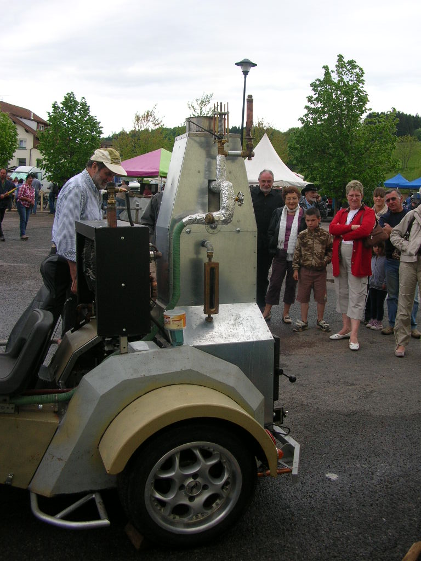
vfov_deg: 52.6
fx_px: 568
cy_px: 280
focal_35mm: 35
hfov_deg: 40.7
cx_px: 210
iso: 50
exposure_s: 1/325
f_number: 2.8
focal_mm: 5.8
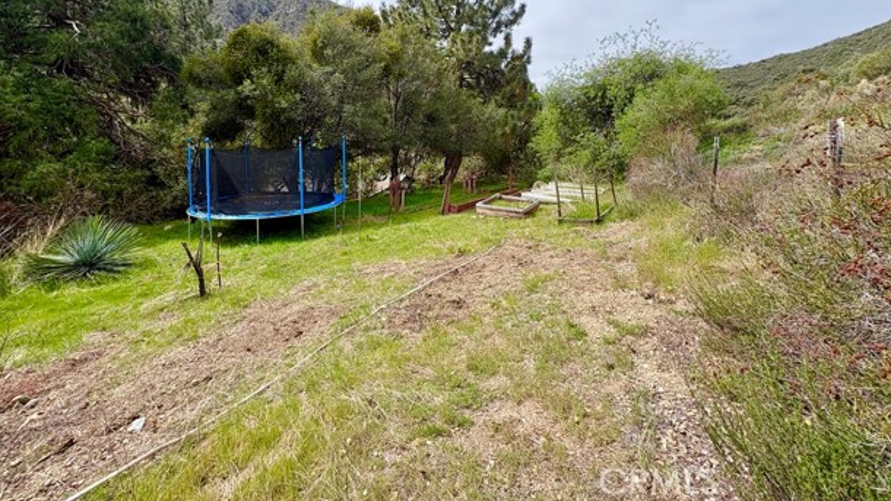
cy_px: 152
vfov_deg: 64.6
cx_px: 429
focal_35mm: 16
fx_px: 378
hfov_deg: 99.3
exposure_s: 1/1143
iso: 64
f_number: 2.2
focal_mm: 2.22
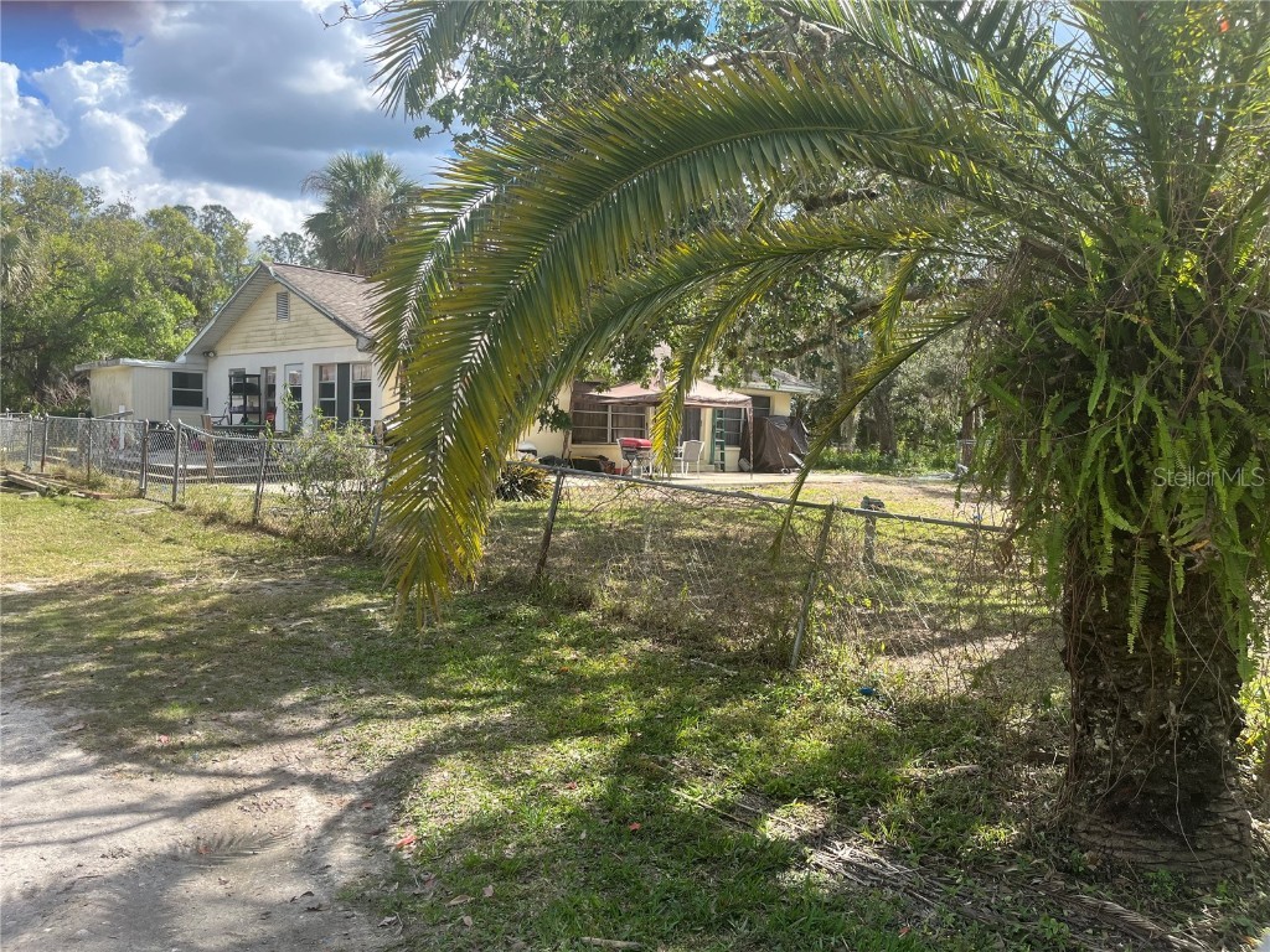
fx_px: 954
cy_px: 476
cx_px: 635
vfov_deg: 53.1
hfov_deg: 67.3
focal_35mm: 26
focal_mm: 5.1
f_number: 1.6
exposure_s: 1/1106
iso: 50
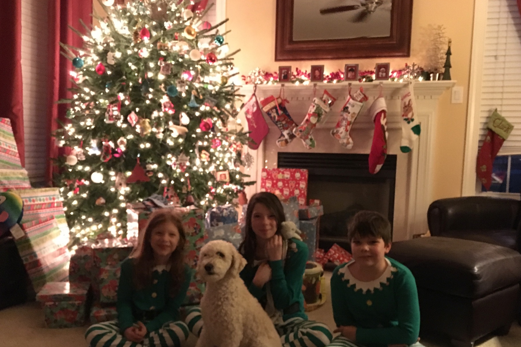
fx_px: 478
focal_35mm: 33
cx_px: 263
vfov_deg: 39.8
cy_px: 205
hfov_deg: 57.2
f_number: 2.2
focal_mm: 4.15
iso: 800
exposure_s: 1/15
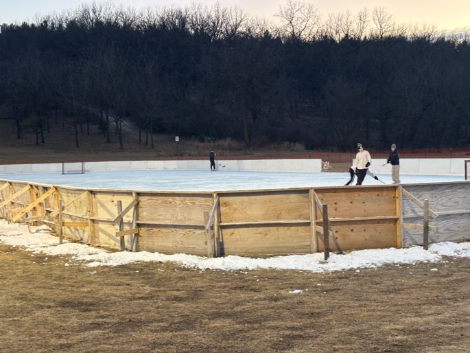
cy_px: 176
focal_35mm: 52
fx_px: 706
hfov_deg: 36.8
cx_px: 235
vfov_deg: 28.0
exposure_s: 1/40
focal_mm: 5.96
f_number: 1.6
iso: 200
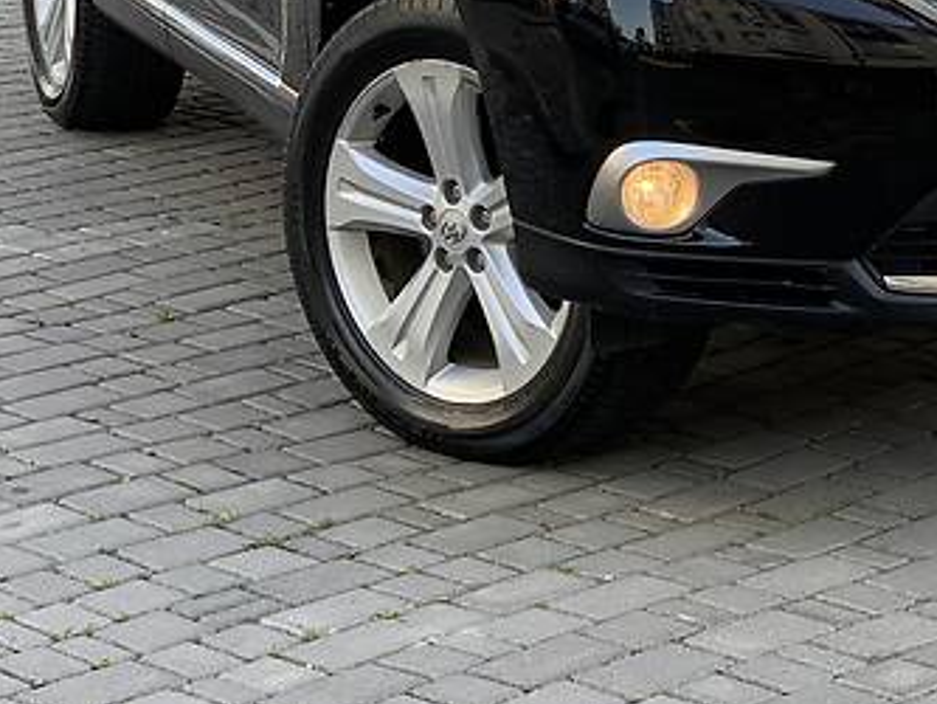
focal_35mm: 125
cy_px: -31
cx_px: 895
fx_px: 3385
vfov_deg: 11.7
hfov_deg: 15.5
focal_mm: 6
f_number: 2.4
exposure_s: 1/122
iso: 16
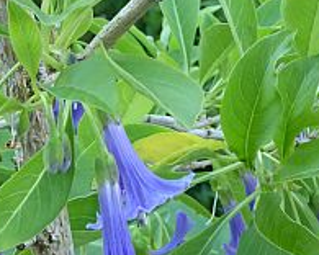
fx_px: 1605
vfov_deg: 9.0
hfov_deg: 11.4
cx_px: 160
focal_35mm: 170
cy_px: -18
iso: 250
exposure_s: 1/60
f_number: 4.1
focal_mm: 9
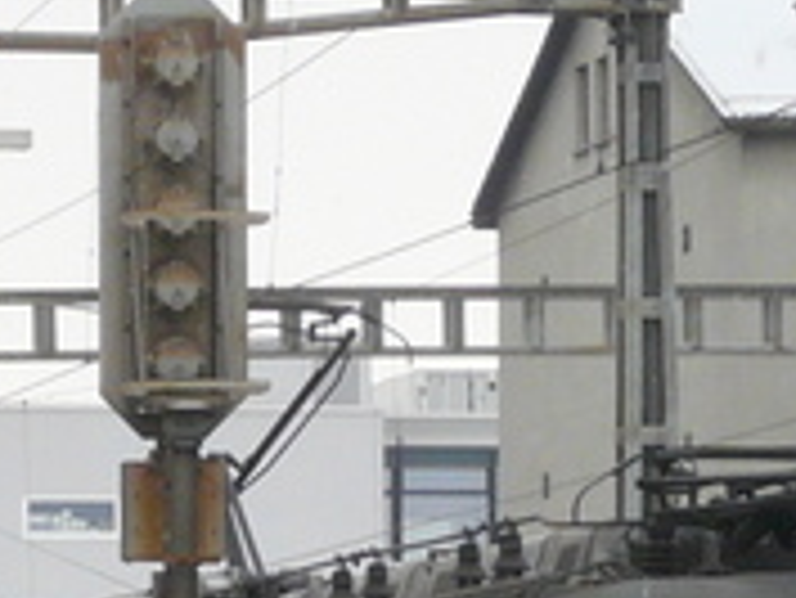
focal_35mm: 479
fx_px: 11022
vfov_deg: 3.1
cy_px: 886
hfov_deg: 4.1
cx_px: 827
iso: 100
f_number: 4.5
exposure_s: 1/200
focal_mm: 14
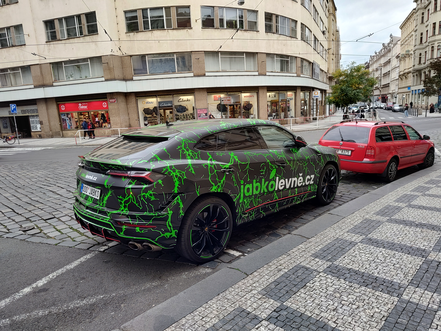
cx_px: 220
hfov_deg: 73.9
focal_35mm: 23
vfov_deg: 58.9
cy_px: 166
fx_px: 293
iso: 103
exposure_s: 1/100
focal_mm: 5.56
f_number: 1.8
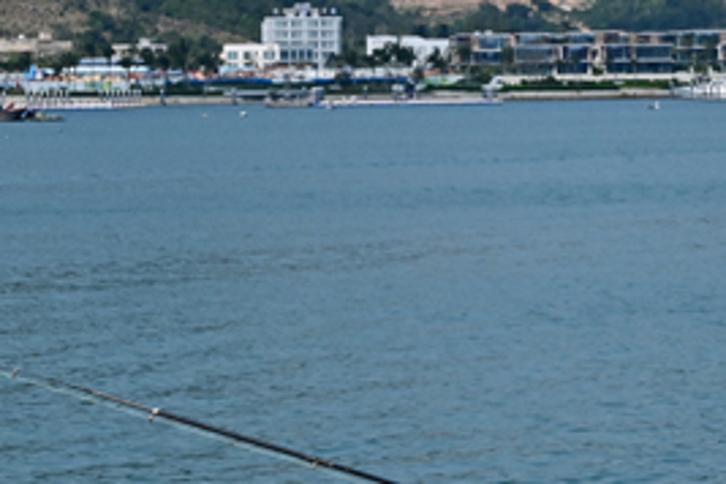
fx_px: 3448
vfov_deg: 8.0
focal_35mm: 171
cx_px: 647
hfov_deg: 11.9
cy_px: 92
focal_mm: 38
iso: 100
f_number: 8
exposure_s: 1/400
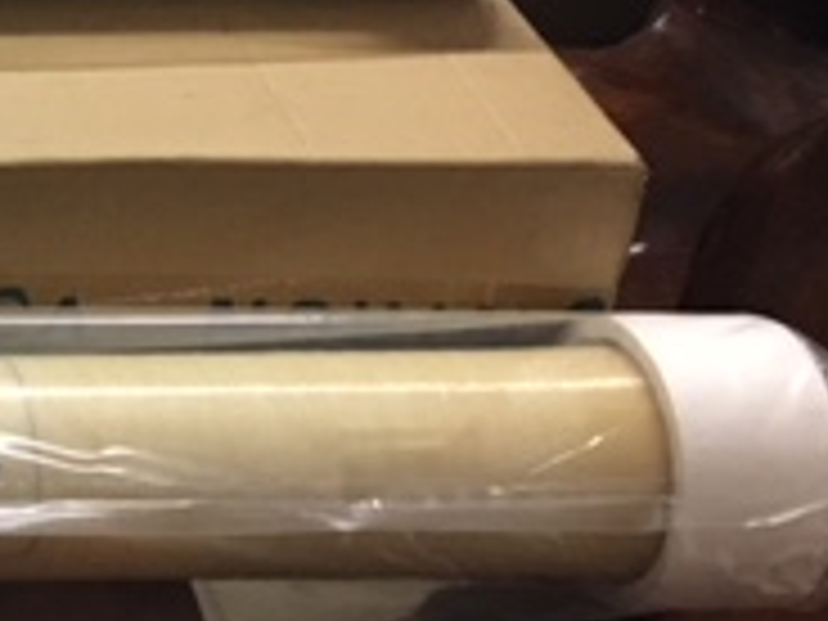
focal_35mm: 101
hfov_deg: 17.0
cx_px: -522
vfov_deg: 14.5
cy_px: 27
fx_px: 2416
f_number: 2.2
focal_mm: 4.15
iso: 80
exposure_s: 1/10
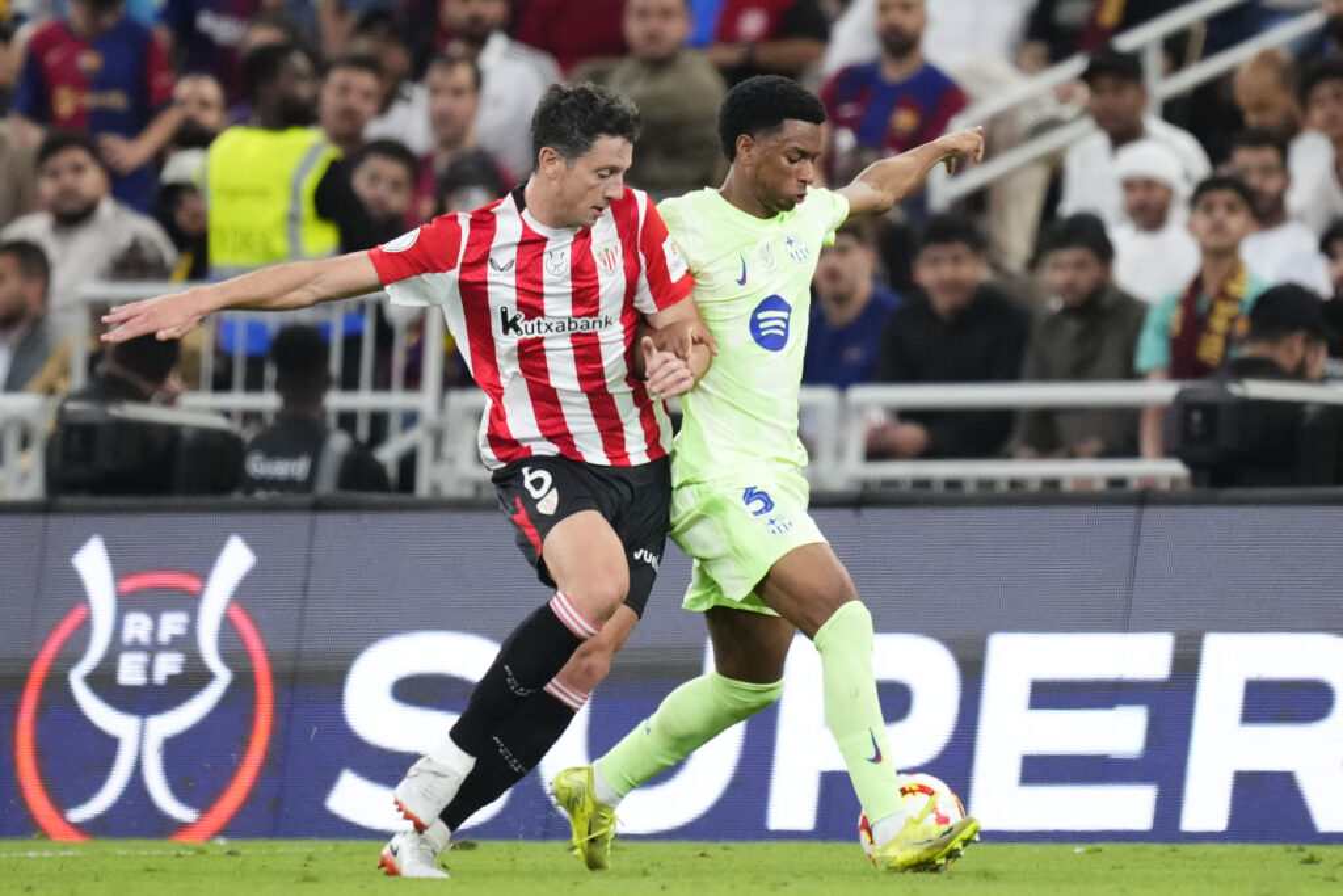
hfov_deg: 3.4
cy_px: 448
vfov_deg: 2.3
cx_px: 672
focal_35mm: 600
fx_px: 22385
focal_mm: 400
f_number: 2.8
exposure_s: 1/2000
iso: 3200
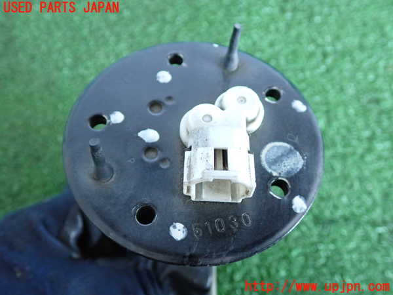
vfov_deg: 44.2
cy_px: 148
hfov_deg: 56.8
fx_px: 363
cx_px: 196
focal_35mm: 32
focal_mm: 5.79
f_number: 2.4
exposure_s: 1/30
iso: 500
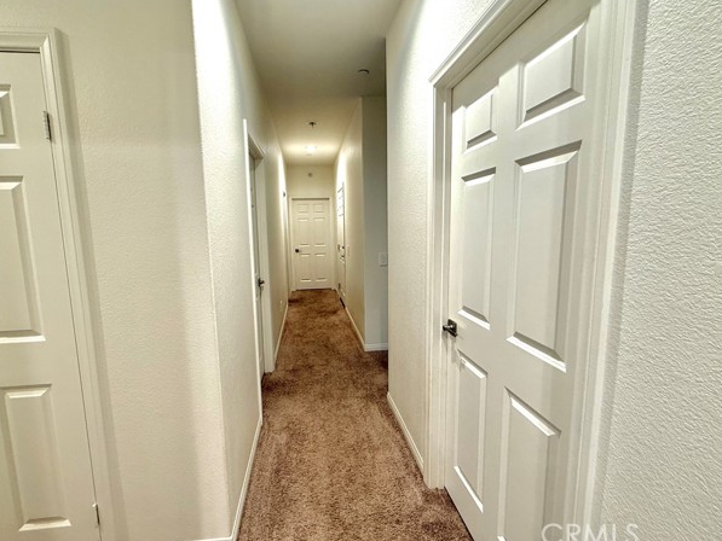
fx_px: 313
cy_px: 262
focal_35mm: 15
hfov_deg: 98.0
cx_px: 340
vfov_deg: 81.7
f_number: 2.2
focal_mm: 2.22
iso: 160
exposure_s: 1/60
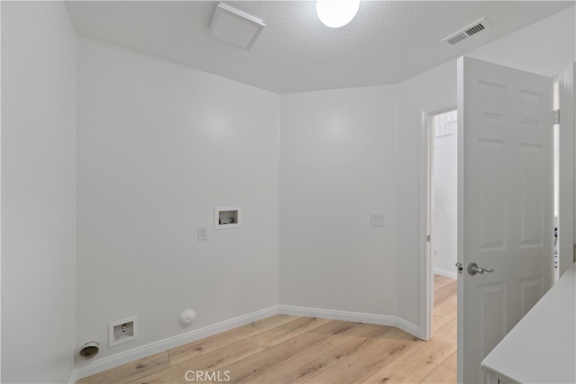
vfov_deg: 85.4
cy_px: 192
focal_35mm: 13
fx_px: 208
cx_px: 288
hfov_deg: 108.3
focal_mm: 13
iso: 500
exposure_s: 1/10
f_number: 9
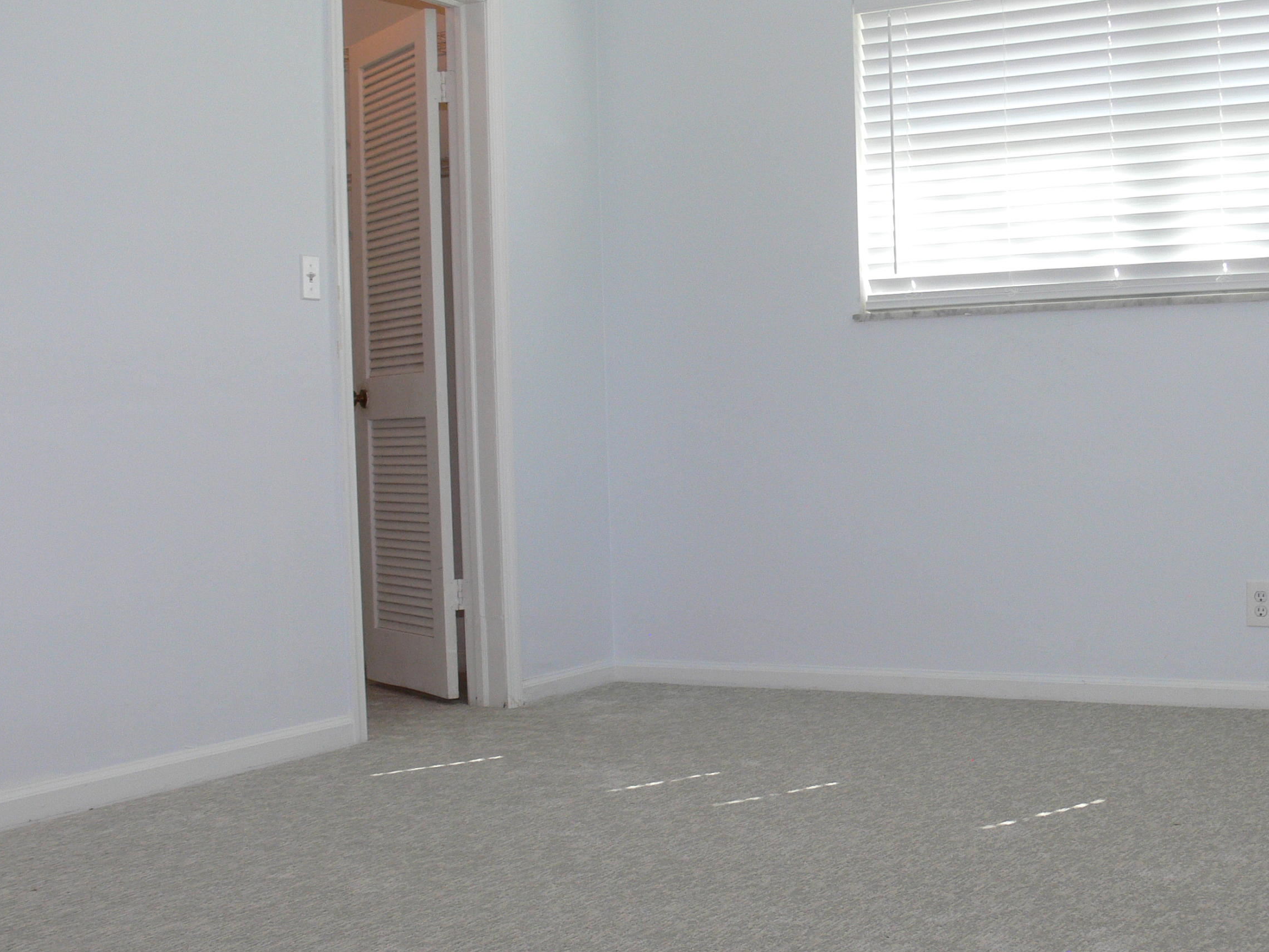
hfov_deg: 38.0
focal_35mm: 50
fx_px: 1833
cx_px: 768
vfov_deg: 29.1
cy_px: 533
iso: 100
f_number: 4
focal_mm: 8.1
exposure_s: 1/30
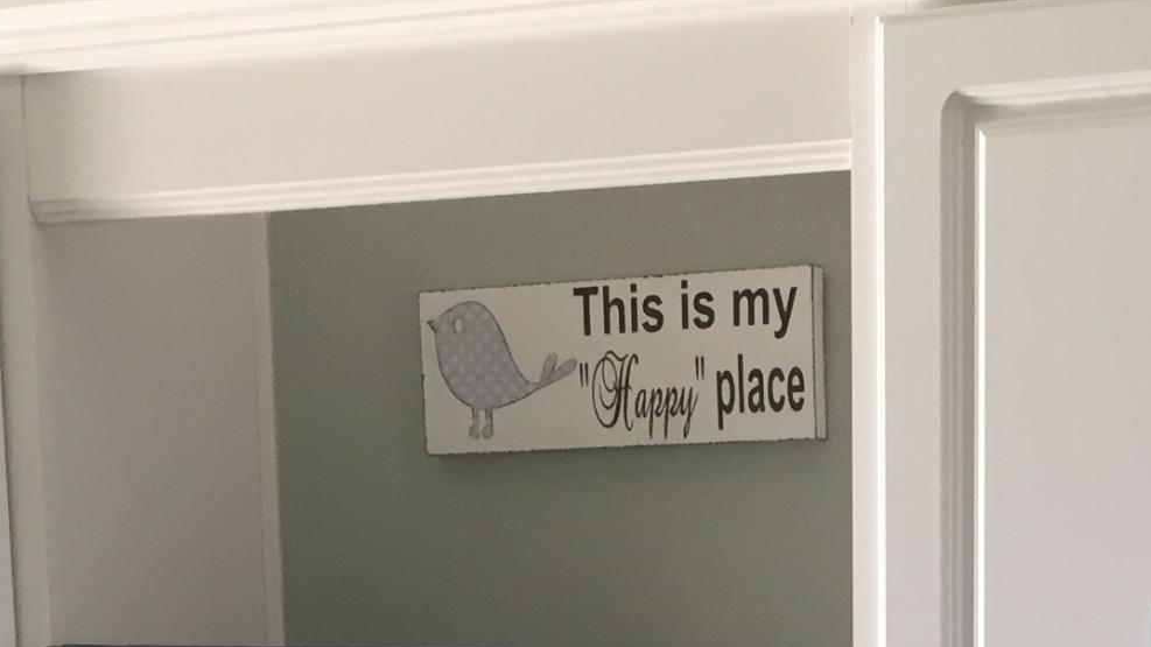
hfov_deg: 21.7
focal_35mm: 96
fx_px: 2930
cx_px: 1068
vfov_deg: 11.5
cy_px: 1253
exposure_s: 1/30
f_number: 2.2
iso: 40
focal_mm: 4.15
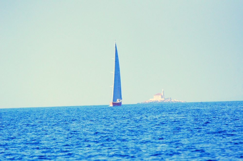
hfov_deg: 4.9
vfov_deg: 3.3
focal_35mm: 420
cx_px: 122
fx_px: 2828
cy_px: 80
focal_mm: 280
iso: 4500
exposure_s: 1/8000
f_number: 6.3
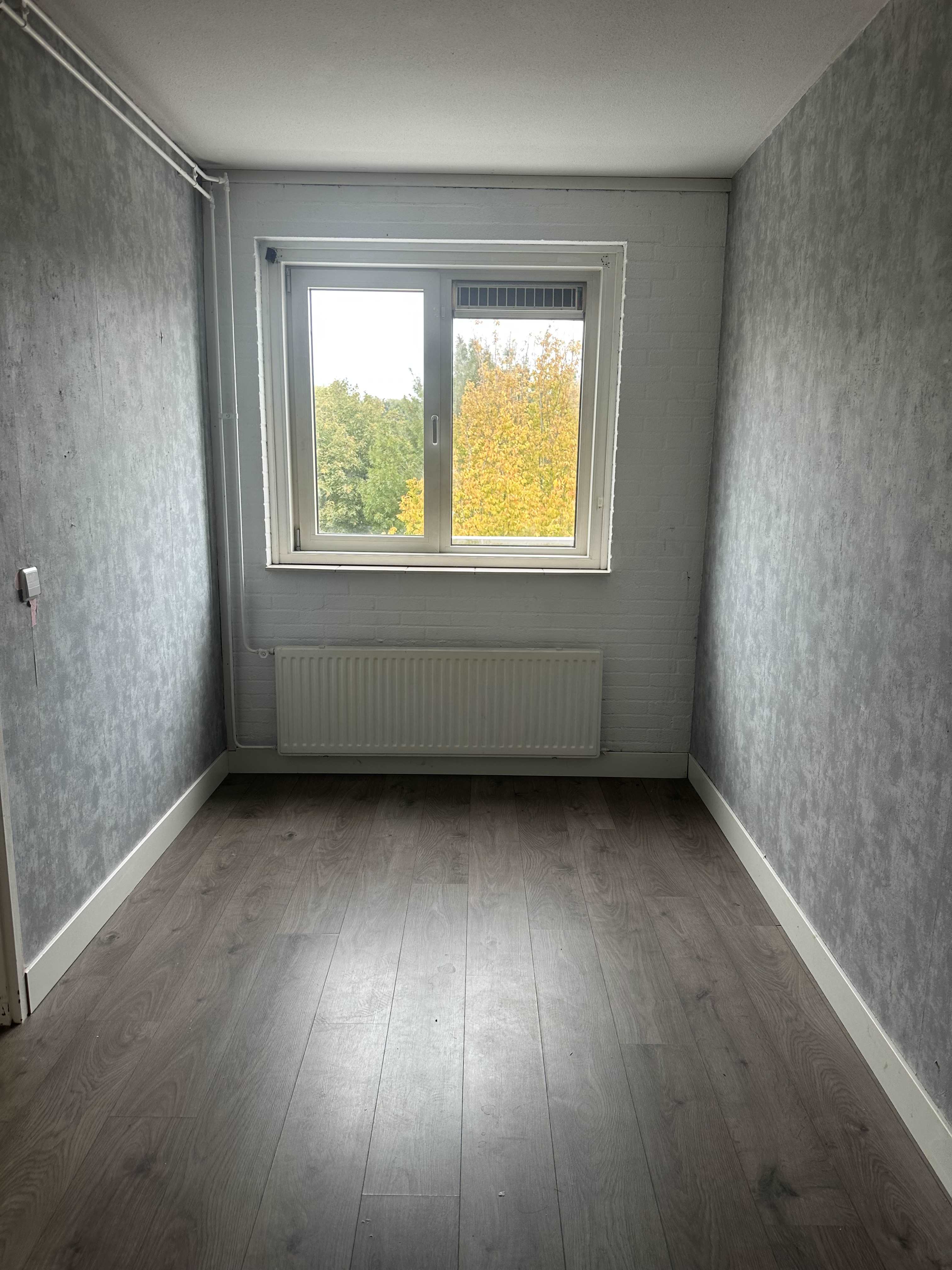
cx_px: 476
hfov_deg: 56.8
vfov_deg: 71.6
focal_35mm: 24
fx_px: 880
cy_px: 635
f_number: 1.78
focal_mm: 6.86
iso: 80
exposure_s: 1/121
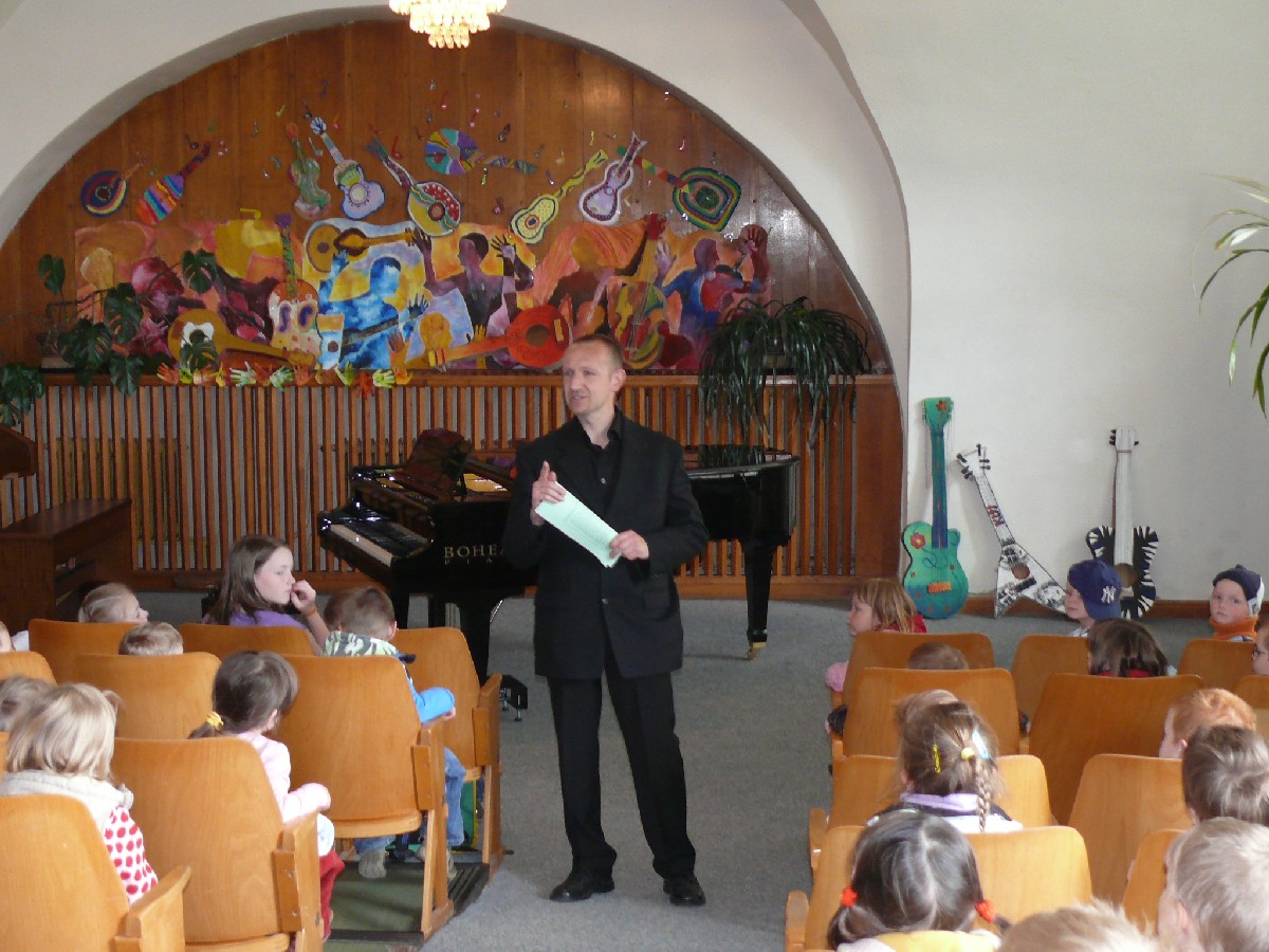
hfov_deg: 33.8
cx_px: 634
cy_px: 476
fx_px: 2090
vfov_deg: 25.7
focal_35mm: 57
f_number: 3.2
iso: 200
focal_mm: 10
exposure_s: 1/30
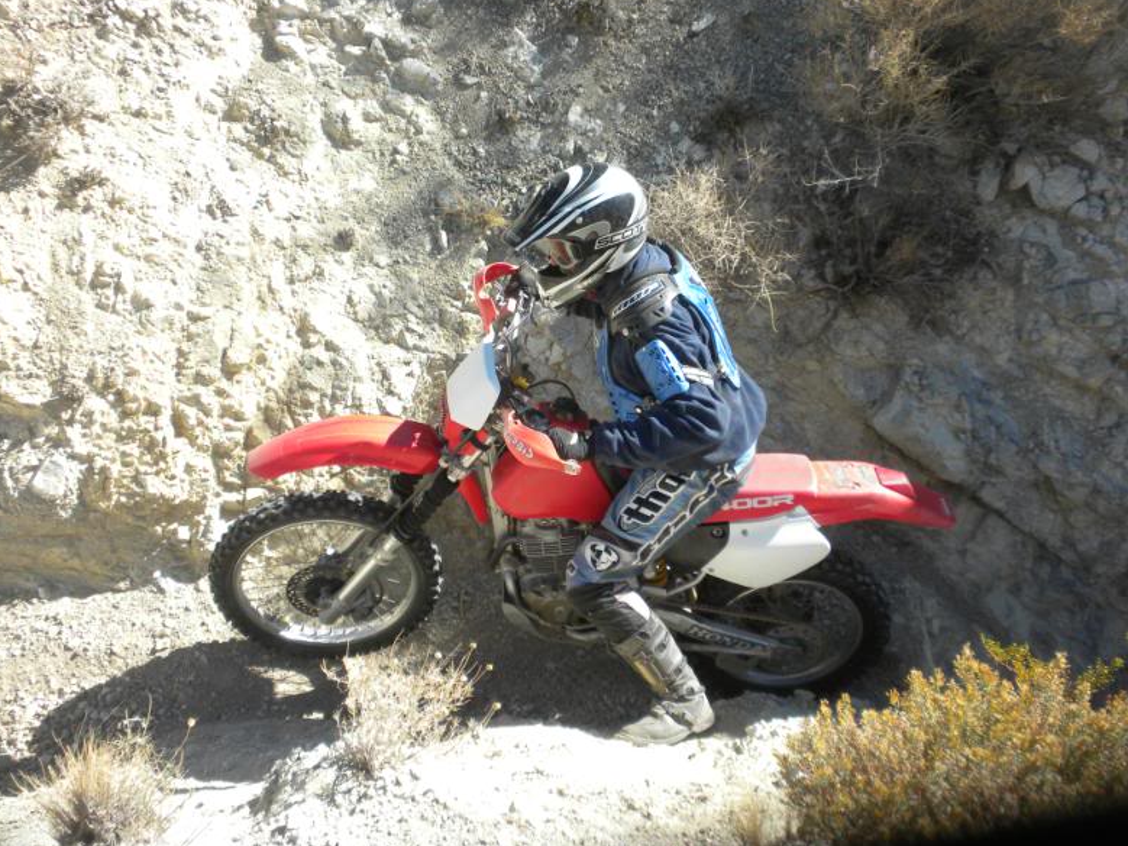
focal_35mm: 38
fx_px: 1238
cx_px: 550
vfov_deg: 37.7
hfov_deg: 49.0
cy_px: 417
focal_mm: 6.6
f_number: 3.5
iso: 64
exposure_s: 1/340
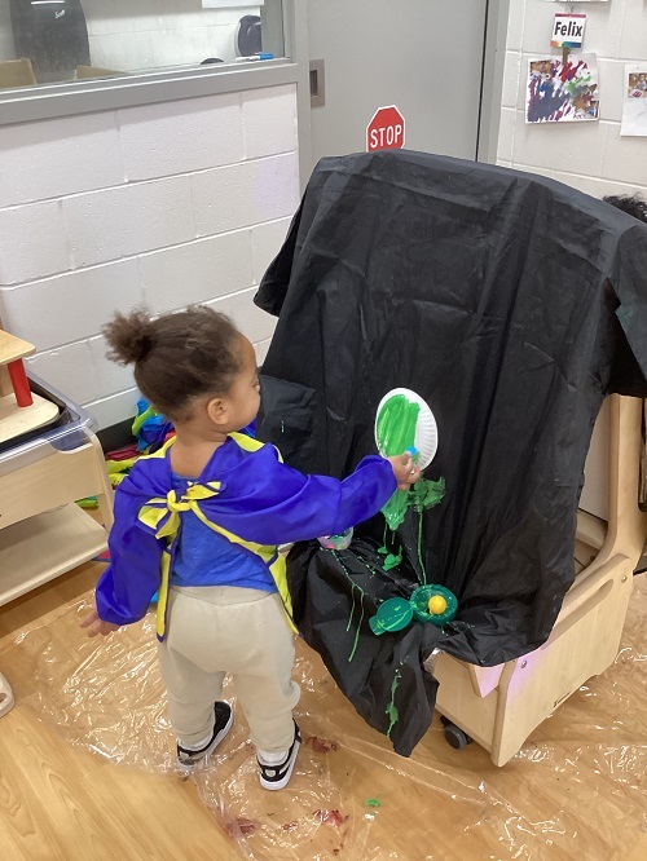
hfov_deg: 45.5
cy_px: 430
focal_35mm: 31
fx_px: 772
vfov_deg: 58.3
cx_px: 324
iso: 320
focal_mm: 3.3
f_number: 2.4
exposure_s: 1/33
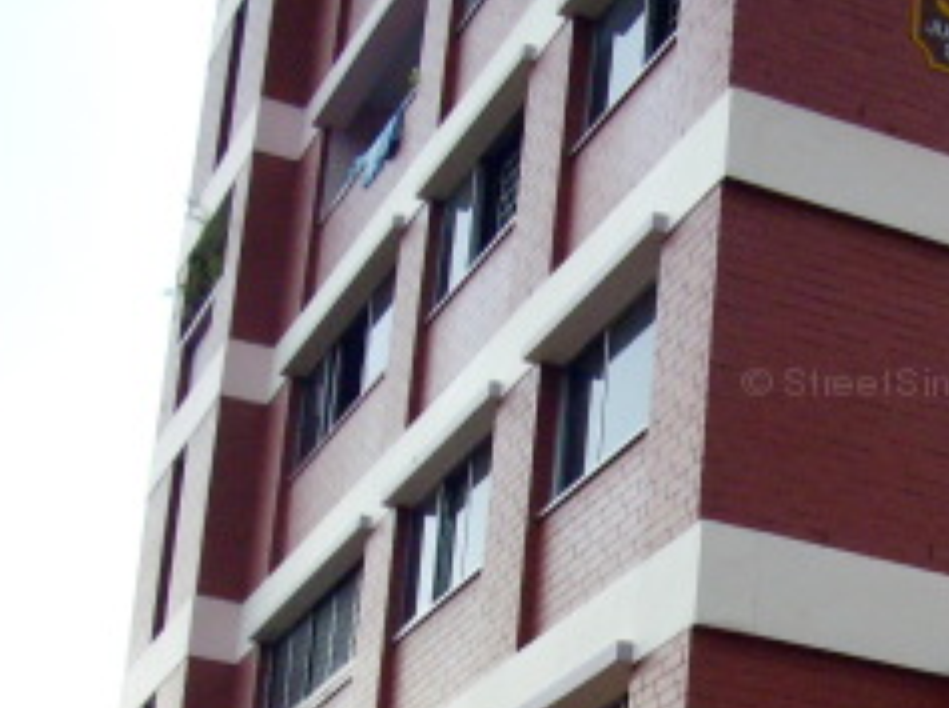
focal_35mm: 86
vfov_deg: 16.6
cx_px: 1041
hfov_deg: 21.6
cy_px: 788
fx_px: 2354
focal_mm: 6.2
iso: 160
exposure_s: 1/100
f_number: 2.8
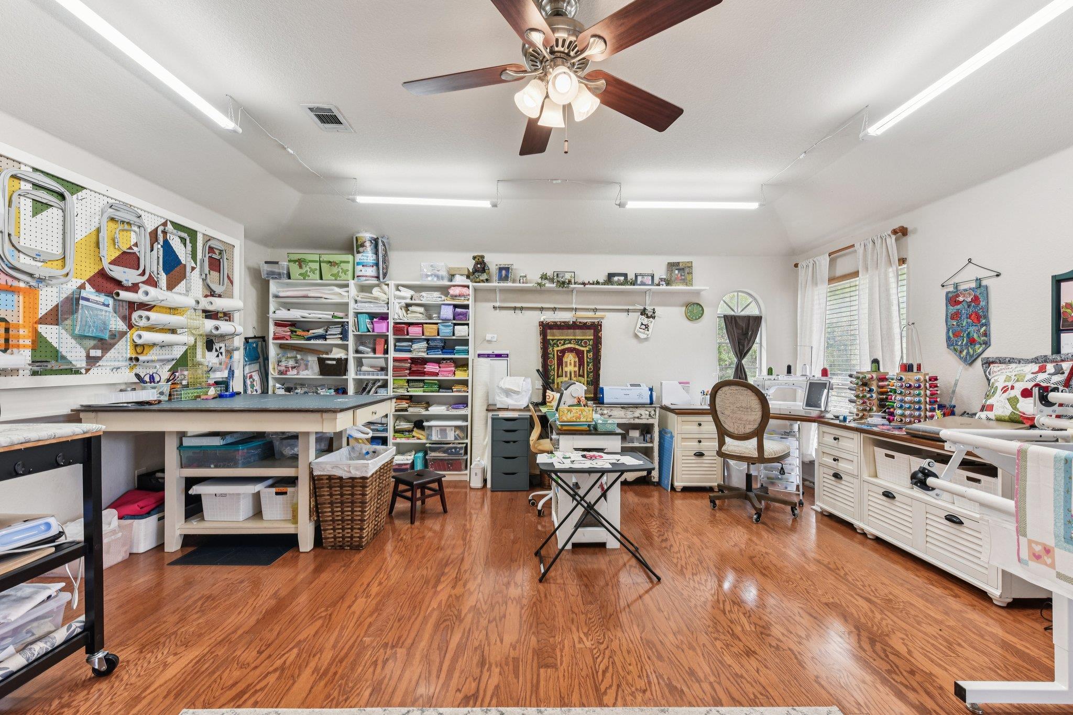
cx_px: 536
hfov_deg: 104.3
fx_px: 417
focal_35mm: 14
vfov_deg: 81.2
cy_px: 358
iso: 250
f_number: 8
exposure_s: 1/15
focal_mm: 14
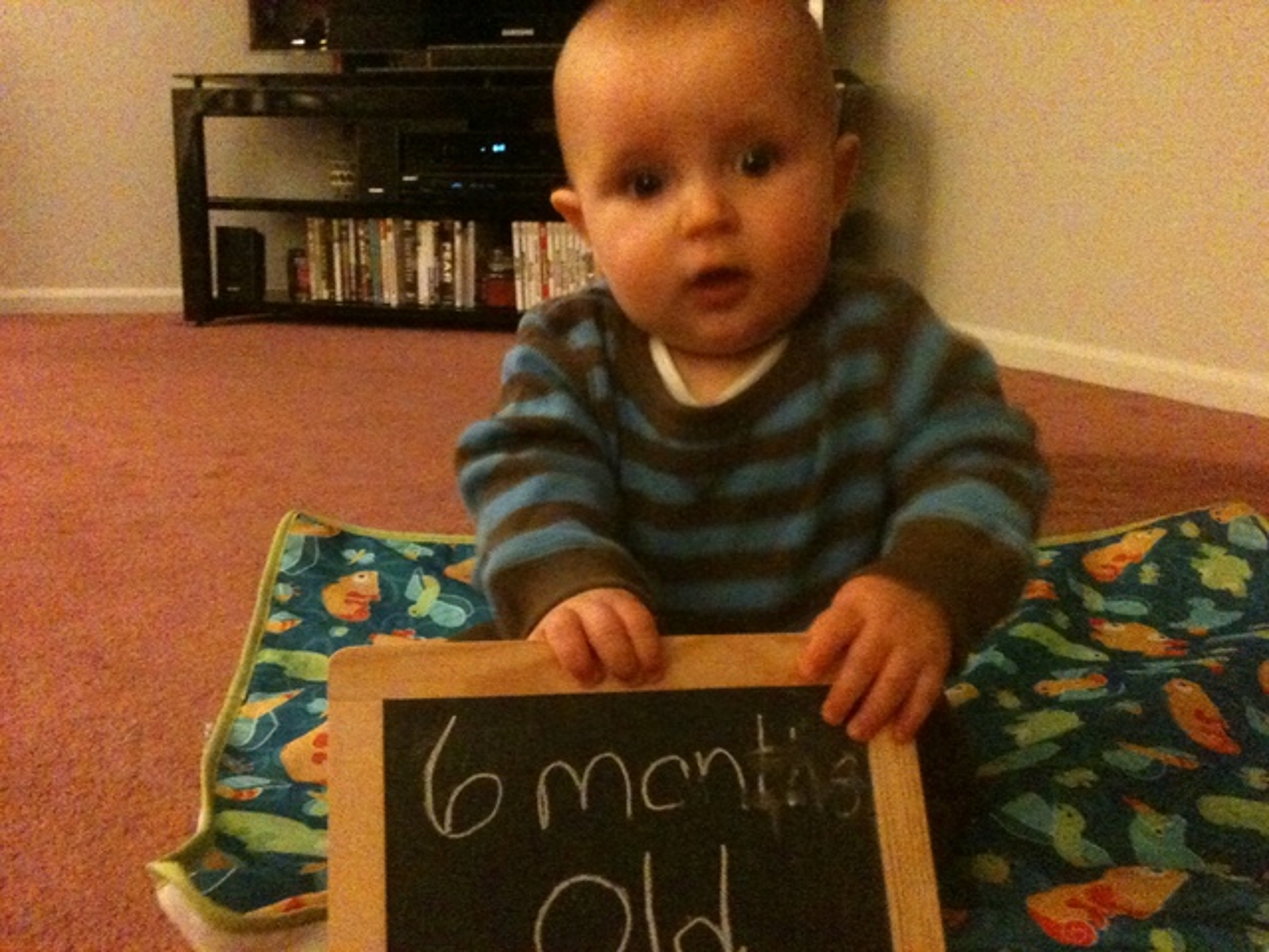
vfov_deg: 40.7
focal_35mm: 35
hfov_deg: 52.6
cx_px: 634
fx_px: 1283
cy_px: 476
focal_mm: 3.85
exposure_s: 1/10
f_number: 2.8
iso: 1000
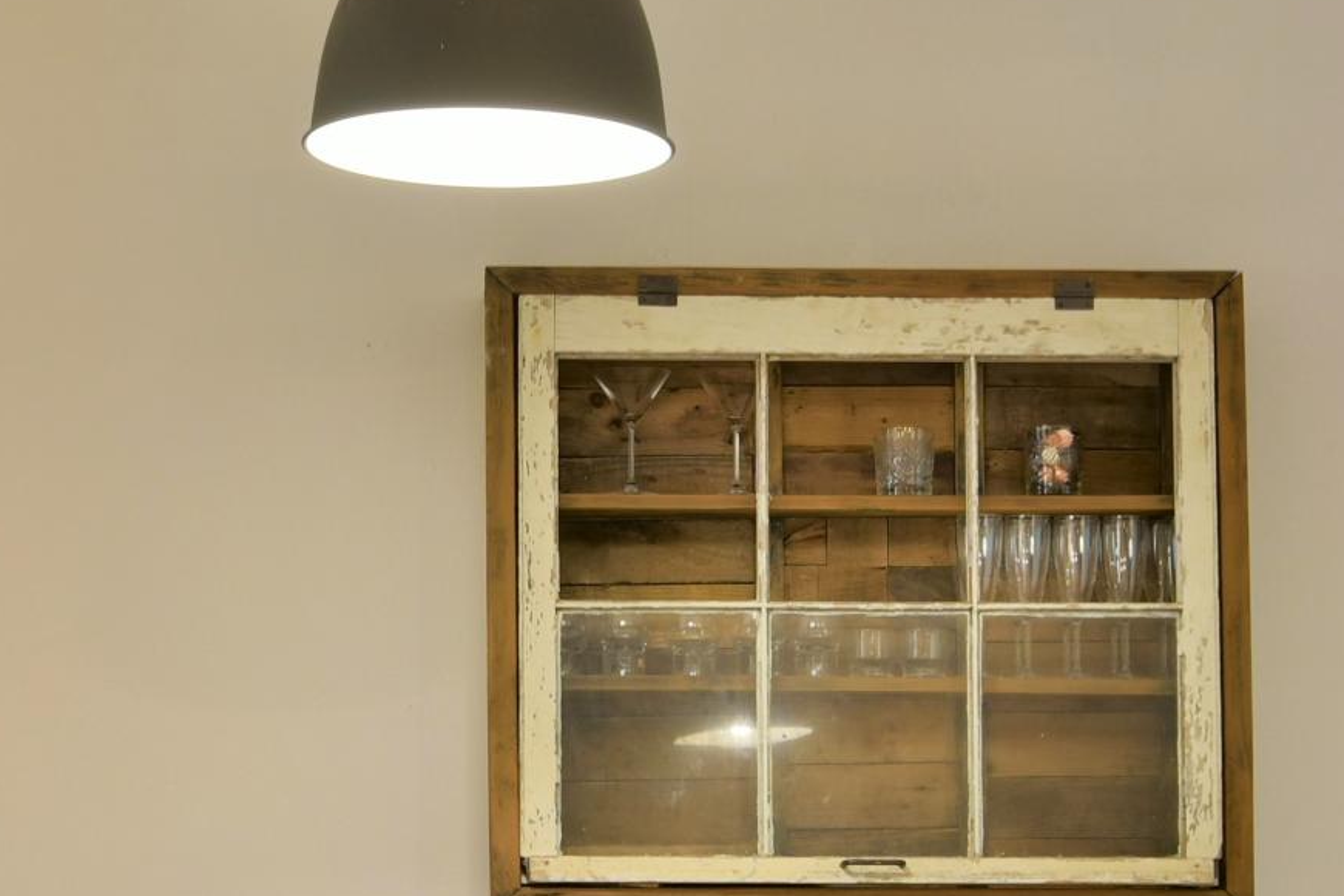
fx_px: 3472
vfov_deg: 14.6
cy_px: 803
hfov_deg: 21.9
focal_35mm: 93
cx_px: 616
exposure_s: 1/2.5
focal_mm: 18
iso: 200
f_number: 5
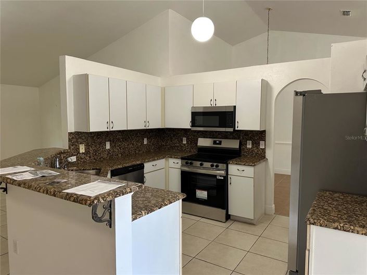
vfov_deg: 56.8
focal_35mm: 24
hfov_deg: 71.6
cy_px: 138
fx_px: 254
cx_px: 184
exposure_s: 1/60
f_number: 1.78
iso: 250
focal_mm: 6.86
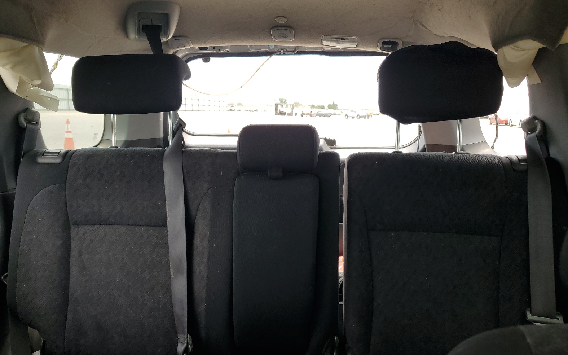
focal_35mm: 28
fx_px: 433
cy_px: 212
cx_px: 288
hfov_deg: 66.5
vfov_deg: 44.3
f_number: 1.5
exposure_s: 1/400
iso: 50
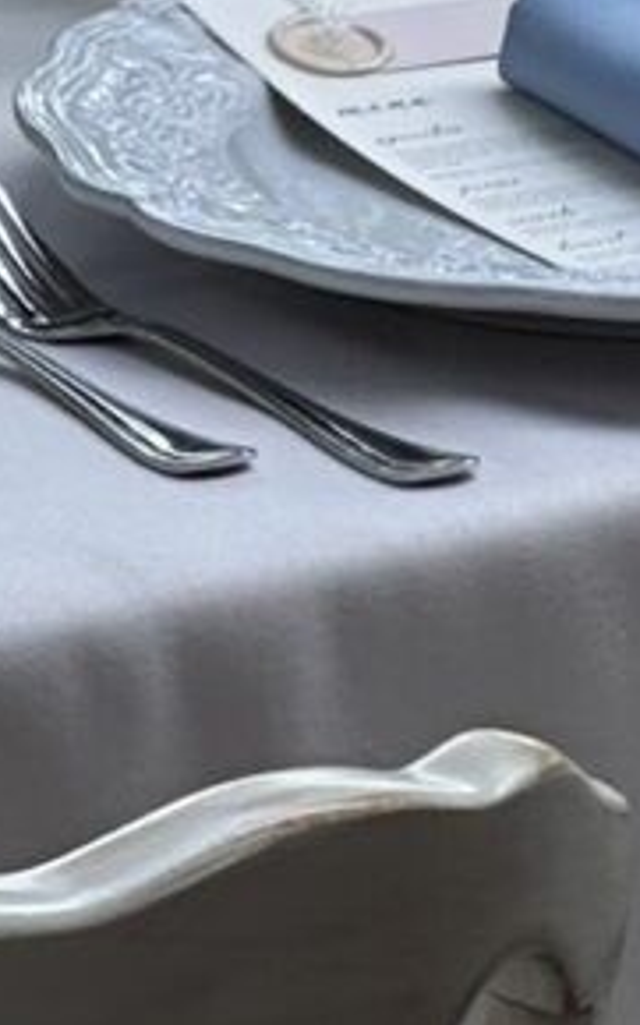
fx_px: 12599
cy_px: -908
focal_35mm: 451
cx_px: 173
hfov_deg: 2.9
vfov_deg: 4.6
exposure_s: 1/99
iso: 40
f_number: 2.8
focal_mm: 9
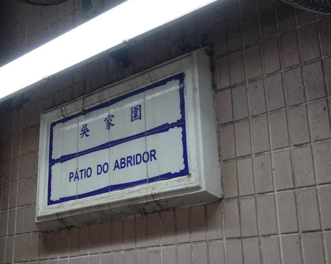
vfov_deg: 30.2
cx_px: 122
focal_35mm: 50
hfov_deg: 37.1
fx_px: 490
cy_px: 126
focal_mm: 15.52
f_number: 2.8
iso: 640
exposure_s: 1/50
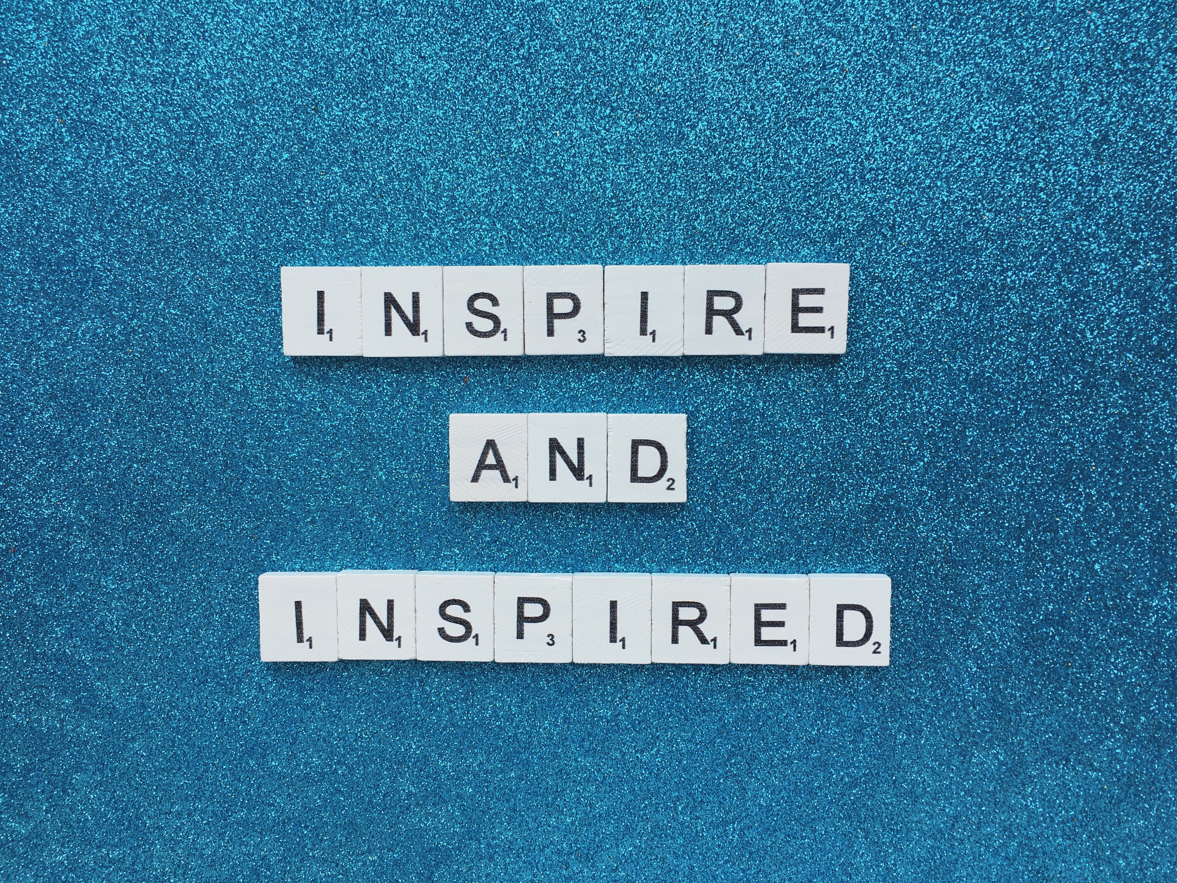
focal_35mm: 29
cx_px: 588
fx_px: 986
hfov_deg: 61.7
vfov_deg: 48.2
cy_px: 442
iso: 25
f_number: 2.2
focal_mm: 4.15
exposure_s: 1/247
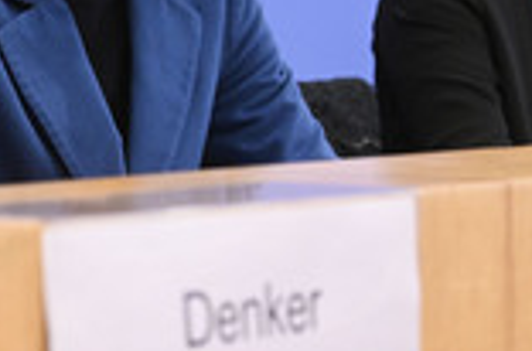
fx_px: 2991
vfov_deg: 6.7
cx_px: -53
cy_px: -68
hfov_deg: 10.1
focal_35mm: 203
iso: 5000
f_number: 6.3
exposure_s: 1/400
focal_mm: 70
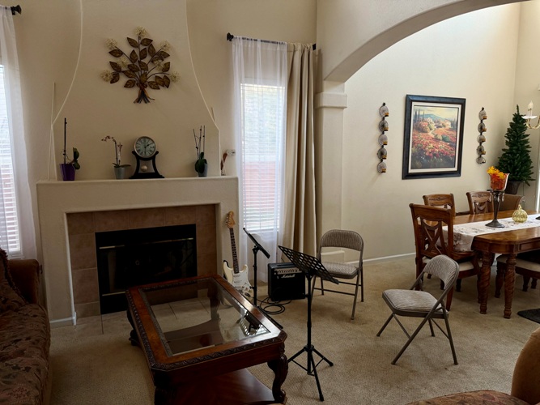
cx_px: 270
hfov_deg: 71.6
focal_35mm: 24
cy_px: 202
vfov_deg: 56.8
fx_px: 374
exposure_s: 1/109
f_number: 1.78
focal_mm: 6.76
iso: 200
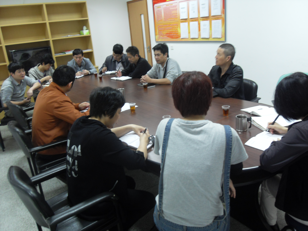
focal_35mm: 28
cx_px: 154
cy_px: 116
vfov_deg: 49.7
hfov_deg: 63.4
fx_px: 249
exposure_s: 1/10
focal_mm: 6
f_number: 2.8
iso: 200
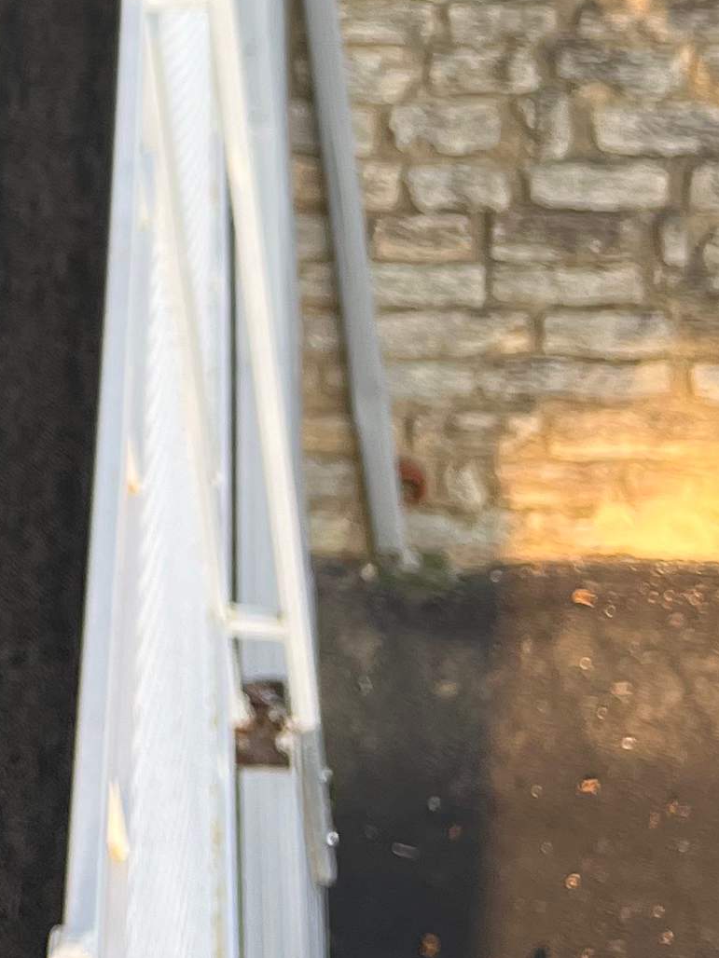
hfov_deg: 12.8
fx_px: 2825
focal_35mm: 102
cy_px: -335
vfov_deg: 17.8
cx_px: -685
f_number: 1.6
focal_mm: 5.1
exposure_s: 1/331
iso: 50
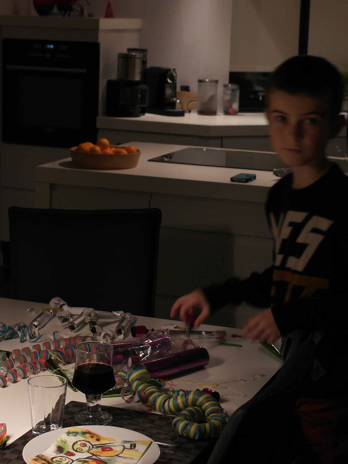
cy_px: 191
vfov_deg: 24.1
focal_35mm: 81
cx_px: 211
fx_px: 1086
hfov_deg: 18.2
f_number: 4
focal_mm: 24
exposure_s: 1/25
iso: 400
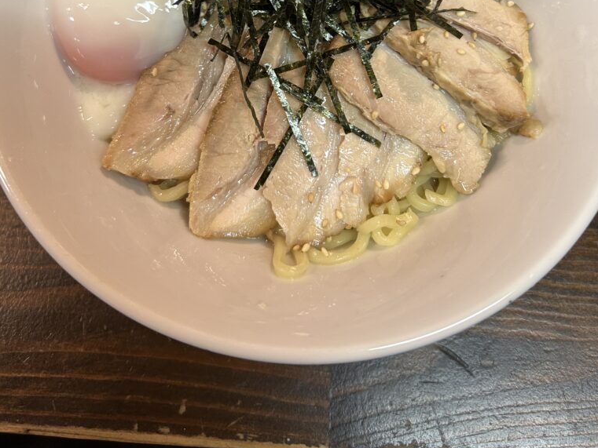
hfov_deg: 52.6
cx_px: 300
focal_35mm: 35
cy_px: 53
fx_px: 605
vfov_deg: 38.2
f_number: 1.5
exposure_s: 1/60
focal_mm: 5.7
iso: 100
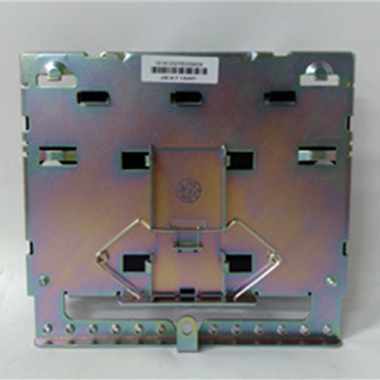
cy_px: 190
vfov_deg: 51.1
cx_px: 189
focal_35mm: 32
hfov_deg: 51.1
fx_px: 397
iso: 419
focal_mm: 3.79
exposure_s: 1/33
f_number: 2
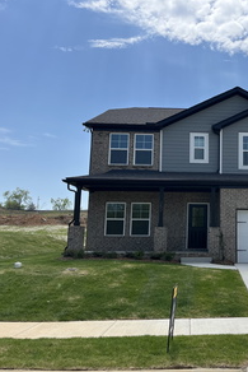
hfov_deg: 34.1
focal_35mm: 37
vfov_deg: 51.9
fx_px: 382
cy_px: 183
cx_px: 220
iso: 50
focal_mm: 5.1
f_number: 1.6
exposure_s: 1/5556
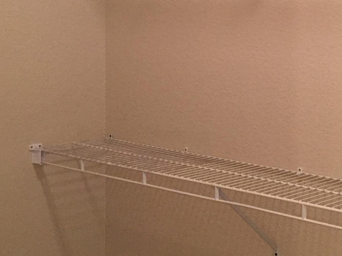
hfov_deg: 25.6
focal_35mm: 75
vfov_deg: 19.3
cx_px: 269
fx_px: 741
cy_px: 35
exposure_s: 1/30
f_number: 2.2
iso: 160
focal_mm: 4.15
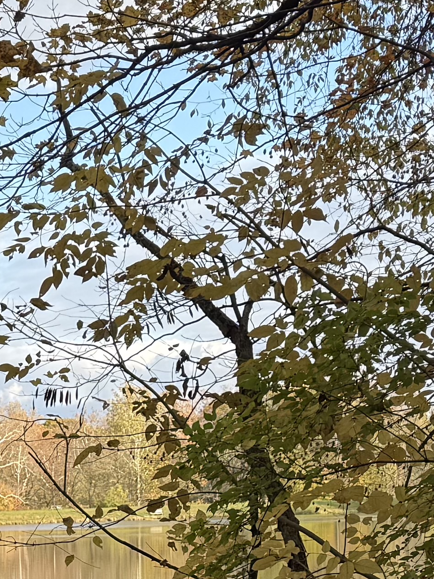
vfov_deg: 17.7
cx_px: -280
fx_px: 1805
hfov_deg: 12.8
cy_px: 615
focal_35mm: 108
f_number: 1.78
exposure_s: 1/1211
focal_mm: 6.76
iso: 80
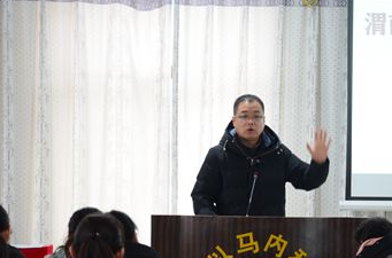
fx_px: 2008
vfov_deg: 7.4
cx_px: 287
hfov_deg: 11.1
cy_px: 184
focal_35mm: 185
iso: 1250
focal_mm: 70
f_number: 5.3
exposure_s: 1/30
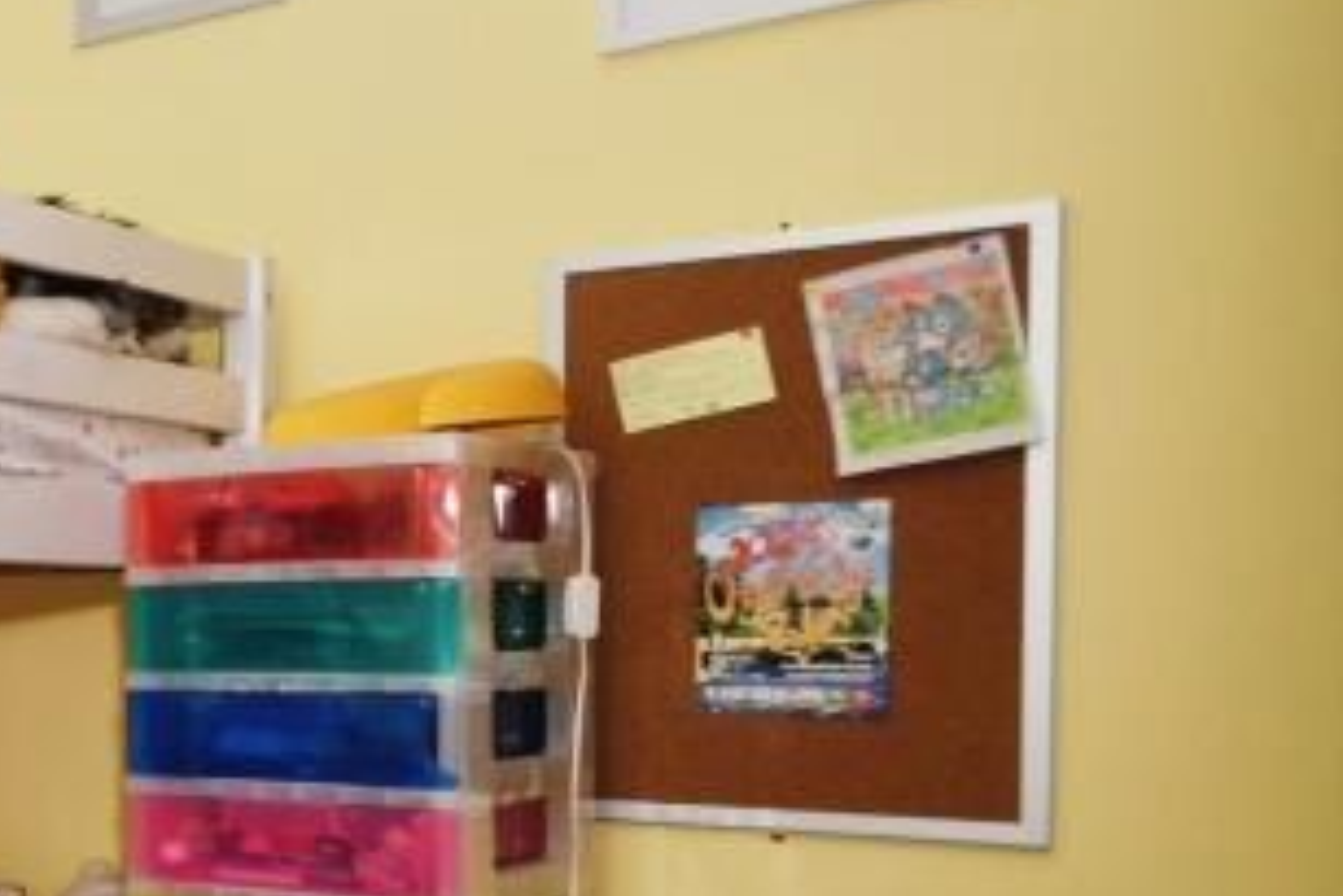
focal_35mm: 50
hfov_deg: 24.8
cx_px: -875
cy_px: 667
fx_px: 1866
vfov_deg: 26.7
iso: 400
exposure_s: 1/60
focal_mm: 10
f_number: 8
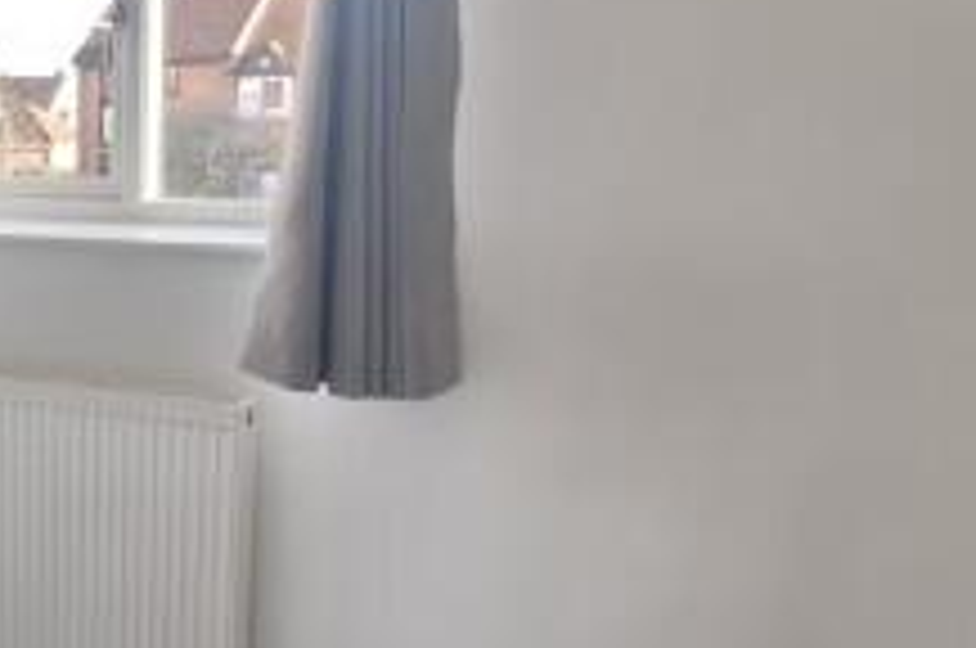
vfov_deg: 31.6
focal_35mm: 42
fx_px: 1137
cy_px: 412
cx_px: -7
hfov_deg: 40.5
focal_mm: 2.31
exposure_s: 1/100
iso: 1250
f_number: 2
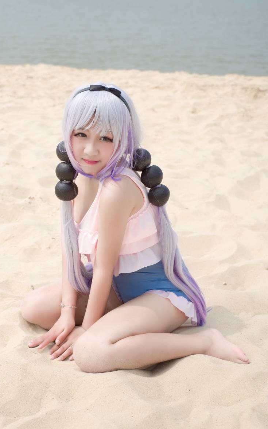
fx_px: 608
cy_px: 210
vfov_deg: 38.9
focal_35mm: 52
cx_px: 123
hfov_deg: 24.9
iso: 100
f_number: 5
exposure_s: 1/1600
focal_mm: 50
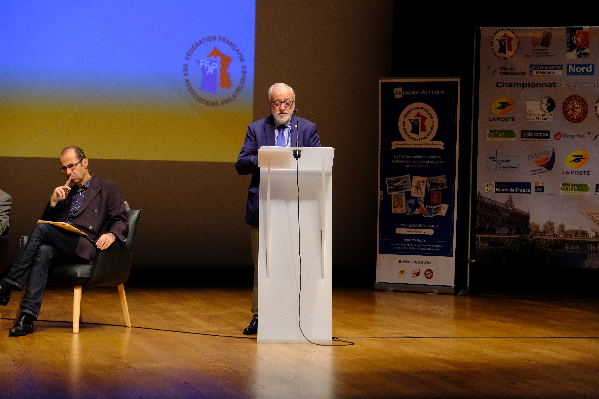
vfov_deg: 13.8
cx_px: 300
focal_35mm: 99
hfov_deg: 20.6
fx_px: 1647
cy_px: 200
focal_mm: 66.2
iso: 2000
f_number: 5.3
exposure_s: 1/70
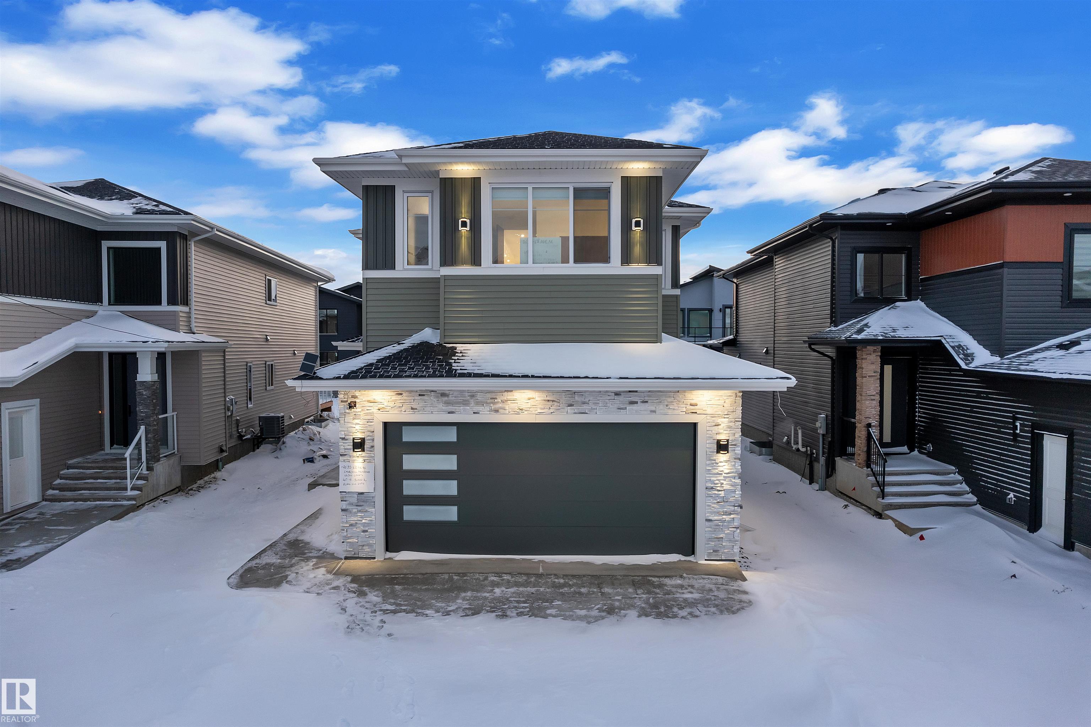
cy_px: 364
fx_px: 666
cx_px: 546
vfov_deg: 57.2
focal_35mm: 22
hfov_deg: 78.6
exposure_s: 1/60
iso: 110
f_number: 2.4
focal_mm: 8.38
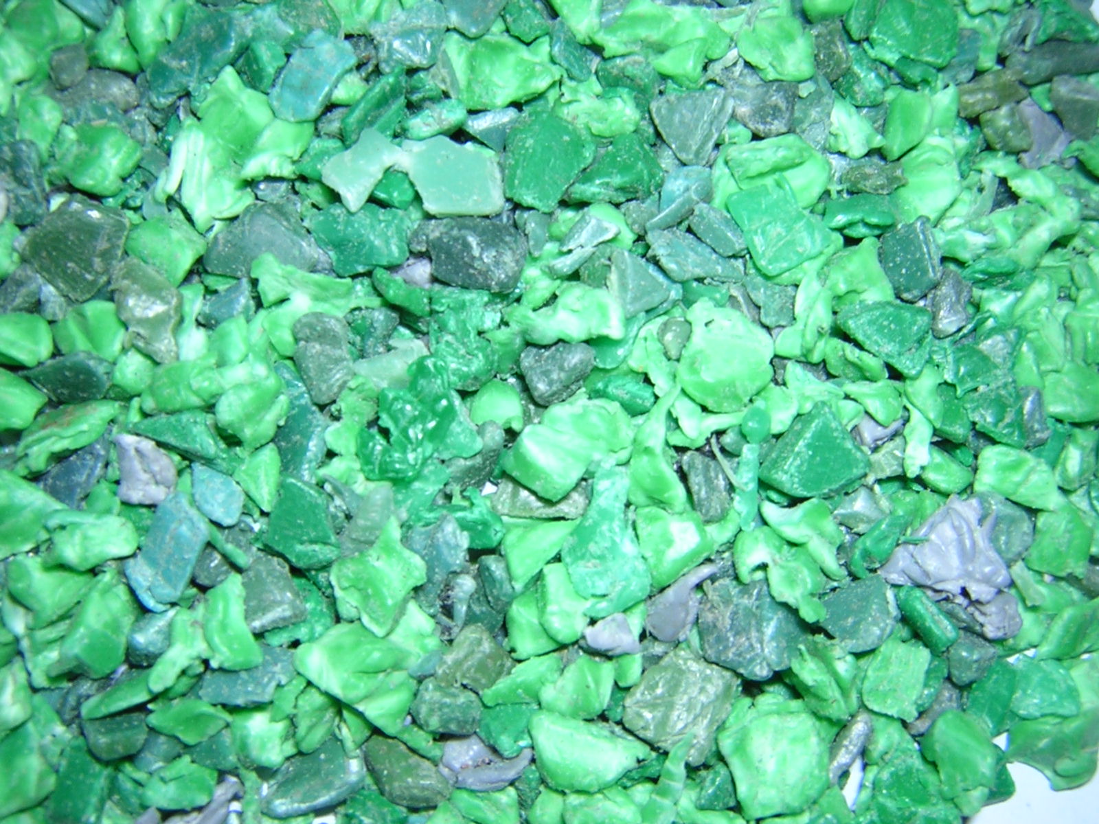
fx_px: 1143
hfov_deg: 51.4
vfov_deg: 39.7
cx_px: 550
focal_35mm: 36
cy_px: 412
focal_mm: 4.7
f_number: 5.2
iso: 100
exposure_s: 1/60.1
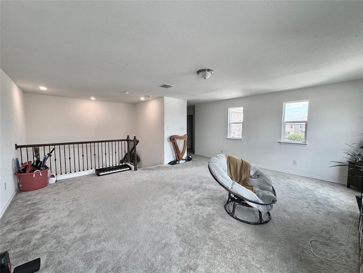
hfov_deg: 102.1
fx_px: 147
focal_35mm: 14
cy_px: 136
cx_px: 182
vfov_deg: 85.7
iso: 125
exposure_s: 1/120
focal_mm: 2.22
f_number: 2.2
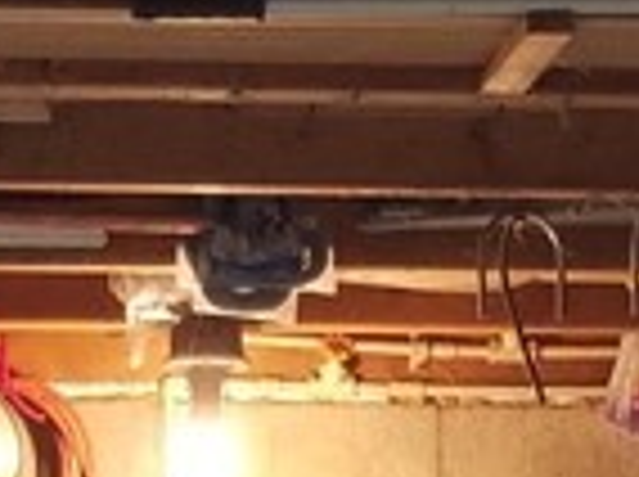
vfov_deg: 7.2
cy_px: 1300
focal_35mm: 188
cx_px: 225
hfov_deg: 10.5
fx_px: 3465
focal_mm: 4.25
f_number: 1.7
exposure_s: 1/60
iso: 160
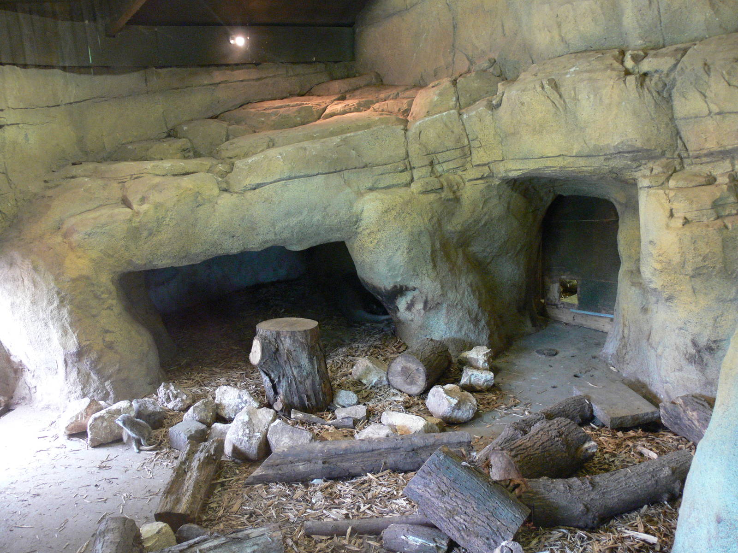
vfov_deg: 40.7
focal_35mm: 35
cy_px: 276
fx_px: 746
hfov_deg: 52.6
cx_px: 369
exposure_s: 1/8
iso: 200
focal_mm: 7.4
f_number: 2.8
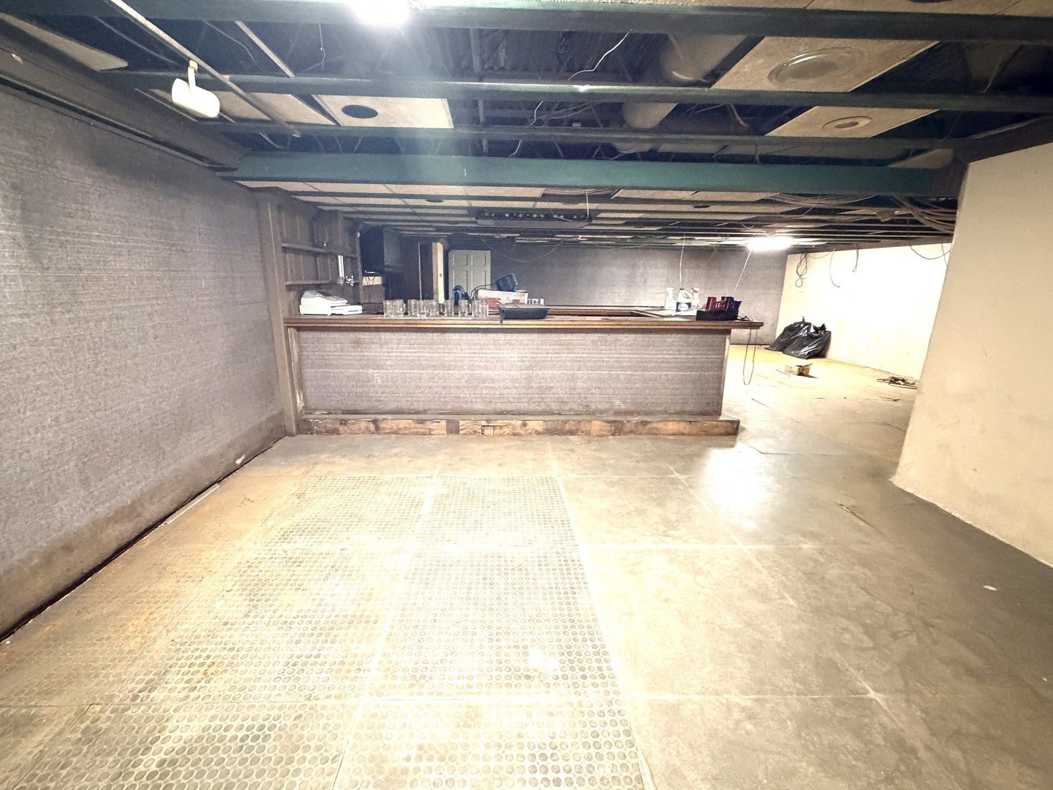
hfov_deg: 98.1
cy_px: 385
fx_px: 456
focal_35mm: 15
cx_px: 513
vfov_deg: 81.7
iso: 1250
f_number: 2.2
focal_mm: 2.22
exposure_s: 1/40
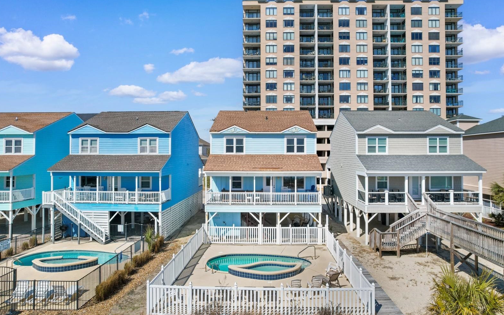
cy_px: 147
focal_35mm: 23
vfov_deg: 53.0
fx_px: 316
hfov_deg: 77.2
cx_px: 254
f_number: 2.8
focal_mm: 8.38
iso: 150
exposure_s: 1/1250
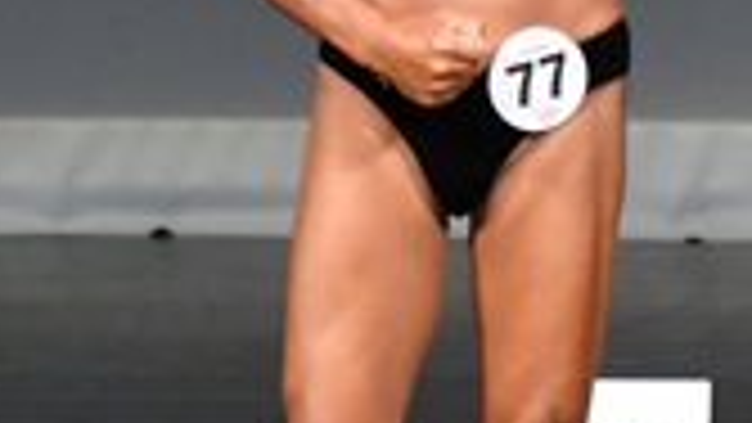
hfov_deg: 1.4
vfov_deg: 0.8
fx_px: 30613
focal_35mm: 1535
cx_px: 1277
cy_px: 32
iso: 5000
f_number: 5.6
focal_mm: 210
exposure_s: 1/400
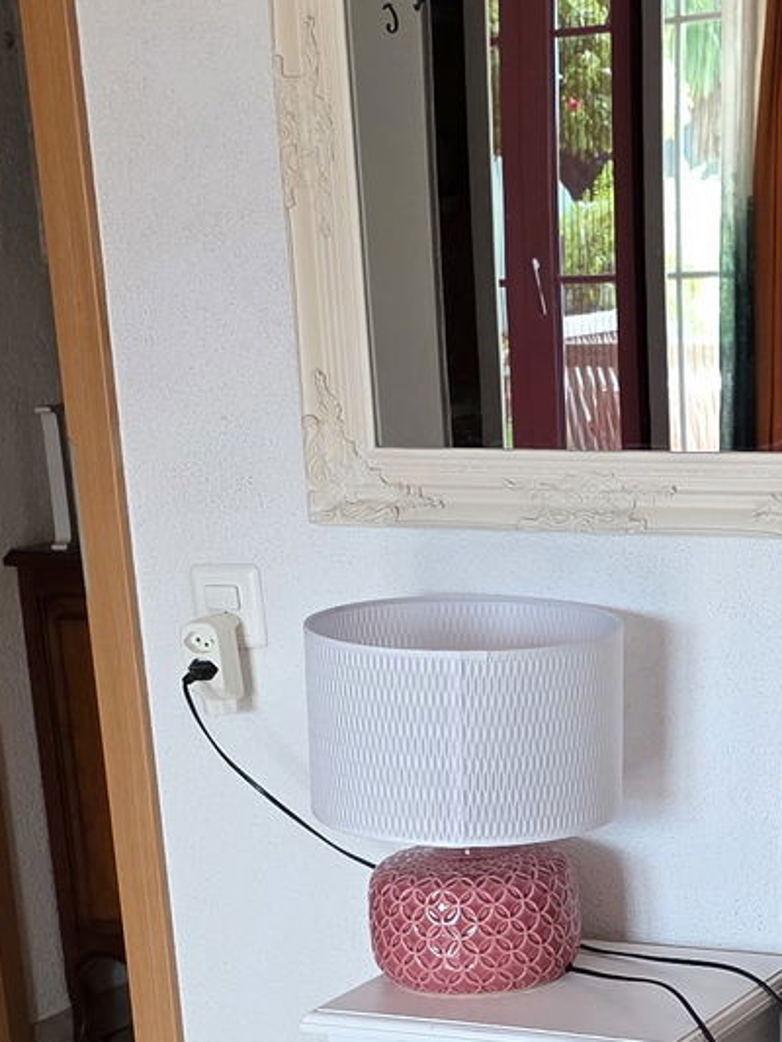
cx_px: 674
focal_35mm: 92
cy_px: 1045
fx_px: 2770
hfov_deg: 15.9
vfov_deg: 20.6
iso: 160
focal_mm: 6.3
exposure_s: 1/100
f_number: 1.7
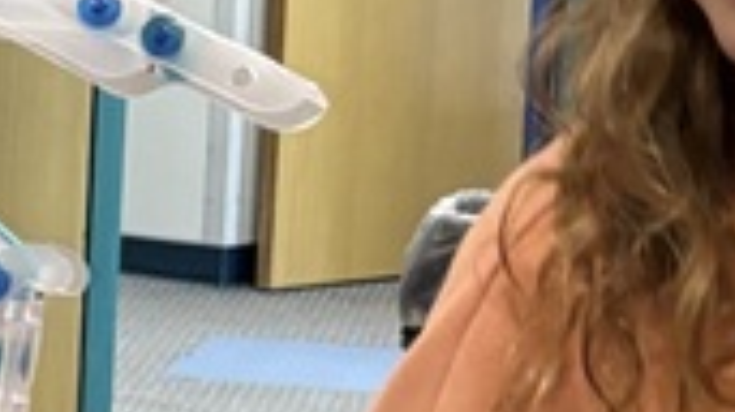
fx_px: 3312
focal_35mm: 170
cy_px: 330
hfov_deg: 11.3
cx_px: -782
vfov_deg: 7.1
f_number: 1.6
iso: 250
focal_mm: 5.96
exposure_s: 1/60
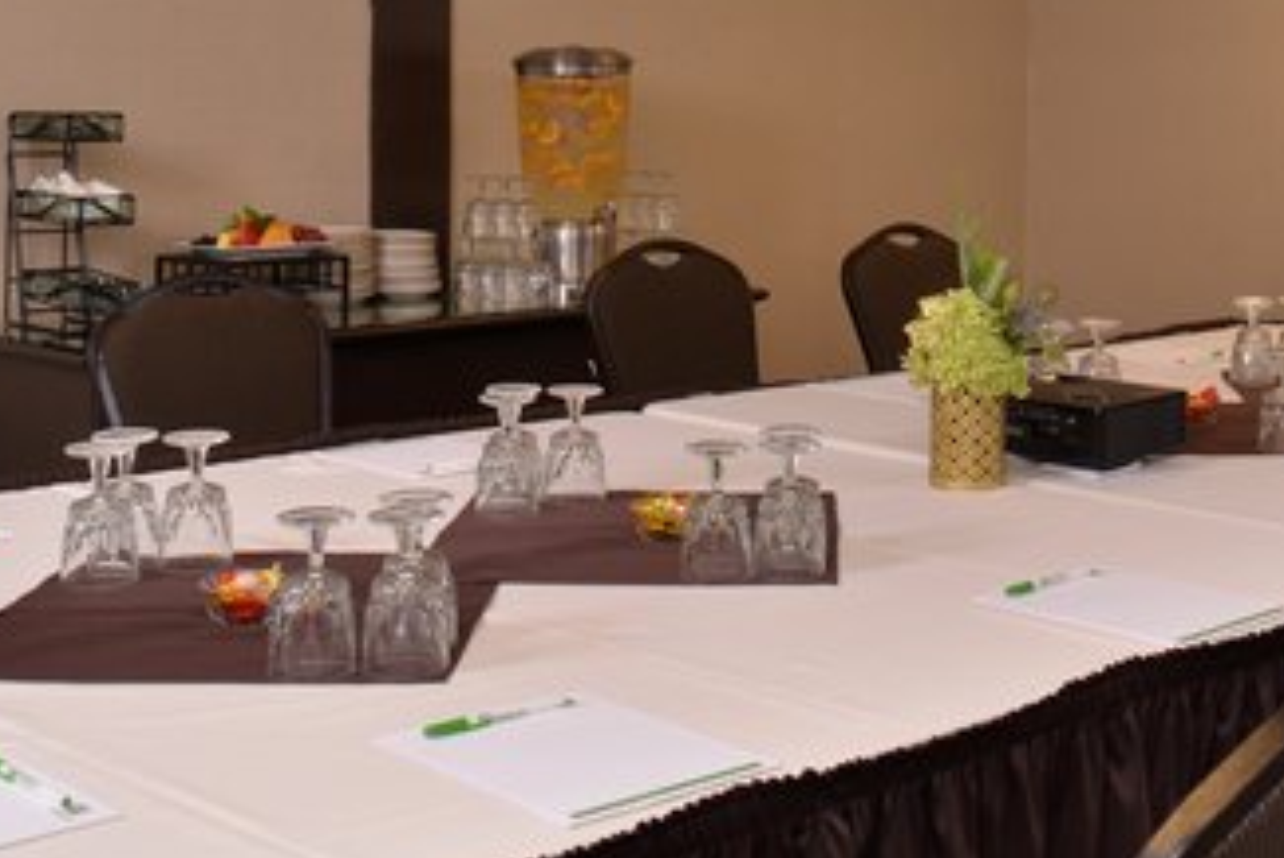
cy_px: 625
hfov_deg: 33.8
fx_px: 2105
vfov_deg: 22.8
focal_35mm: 59
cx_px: 774
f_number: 8
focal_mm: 24
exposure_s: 1/60
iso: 400
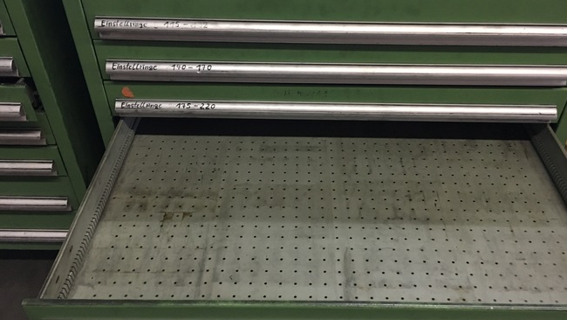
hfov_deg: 58.0
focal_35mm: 34
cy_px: 143
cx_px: 304
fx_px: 511
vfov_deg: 34.6
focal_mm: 4.15
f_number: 2.2
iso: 200
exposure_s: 1/20
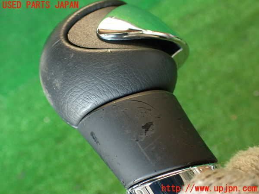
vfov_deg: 44.2
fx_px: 239
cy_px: 97
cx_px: 130
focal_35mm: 32
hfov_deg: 56.8
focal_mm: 5.79
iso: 250
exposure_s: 1/30
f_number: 2.4
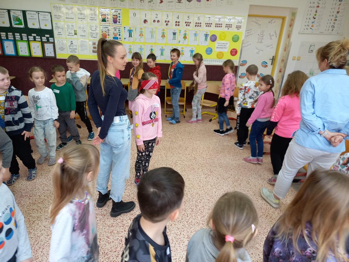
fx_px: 252
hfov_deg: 69.4
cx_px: 174
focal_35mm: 25
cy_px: 131
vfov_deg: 54.9
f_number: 1.8
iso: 160
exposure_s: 1/50
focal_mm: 4.65
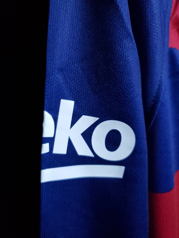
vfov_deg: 67.3
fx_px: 179
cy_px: 119
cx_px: 90
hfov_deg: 53.1
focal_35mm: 26
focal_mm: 4.3
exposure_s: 1/60
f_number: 1.5
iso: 500
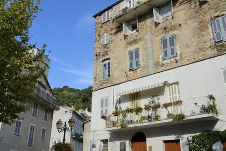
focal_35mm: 36
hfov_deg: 53.1
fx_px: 226
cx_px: 113
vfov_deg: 36.9
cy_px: 76
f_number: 18
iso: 400
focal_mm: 36
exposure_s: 1/200
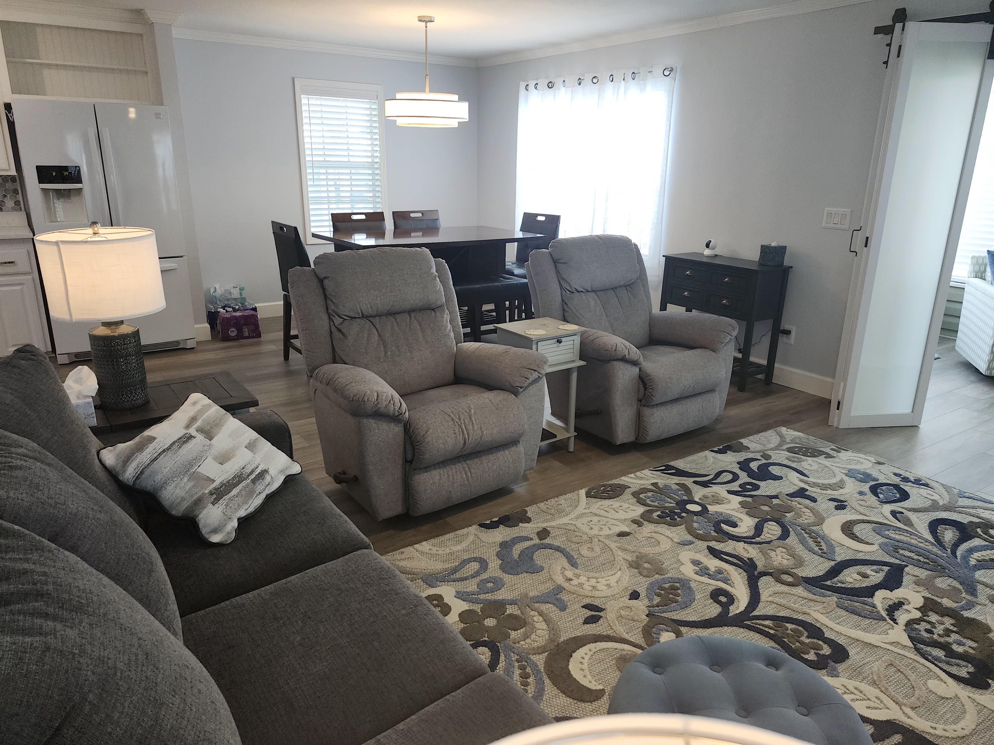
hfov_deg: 73.9
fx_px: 660
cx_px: 497
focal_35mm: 23
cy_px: 372
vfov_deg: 58.9
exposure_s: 1/120
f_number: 1.8
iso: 100
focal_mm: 5.54
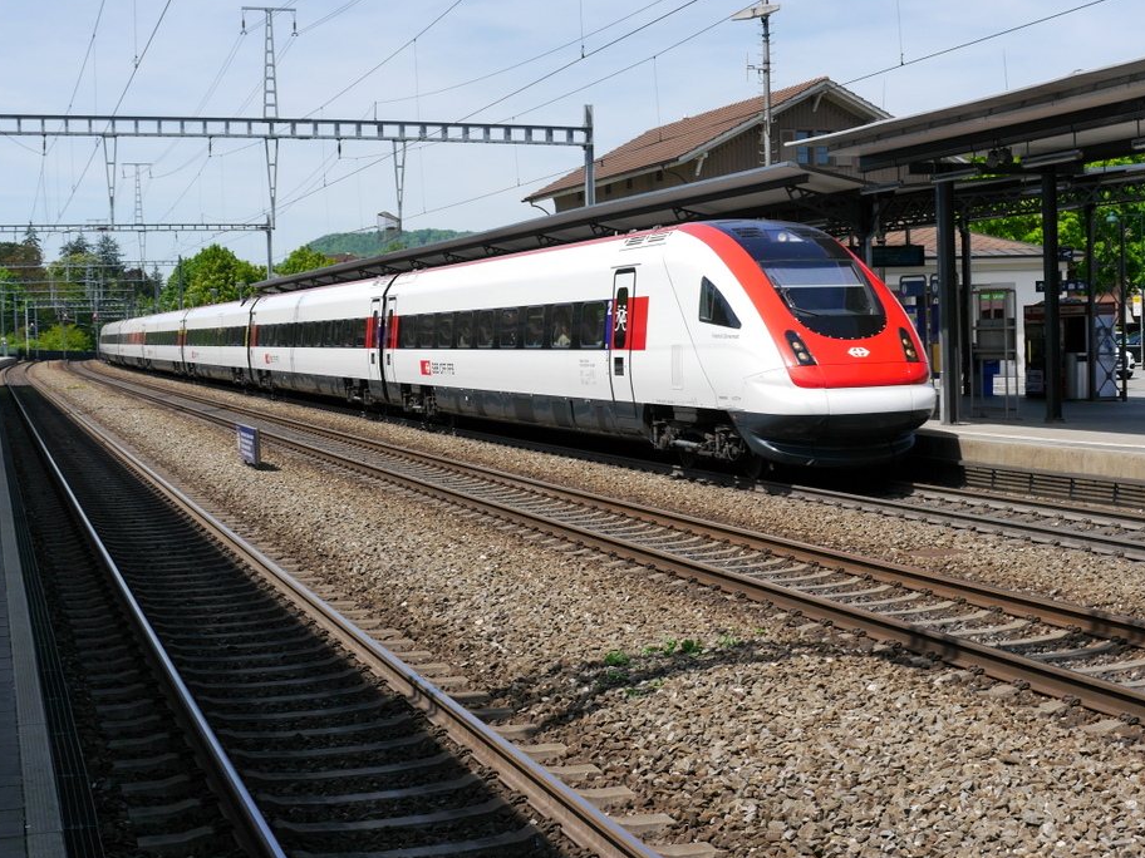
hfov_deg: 33.8
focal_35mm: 57
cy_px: 396
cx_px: 614
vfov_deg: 25.7
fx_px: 1885
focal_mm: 26
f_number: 9
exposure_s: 1/320
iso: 160
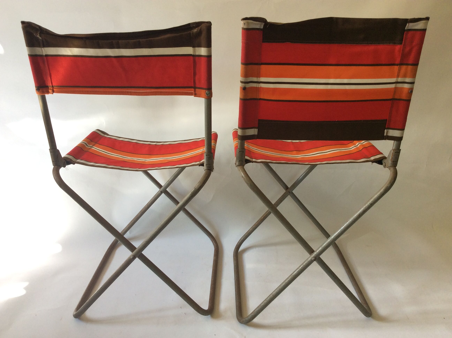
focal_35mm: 32
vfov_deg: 44.1
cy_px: 169
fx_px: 417
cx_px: 226
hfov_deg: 56.9
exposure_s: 1/50
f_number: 2.4
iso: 40
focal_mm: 3.3
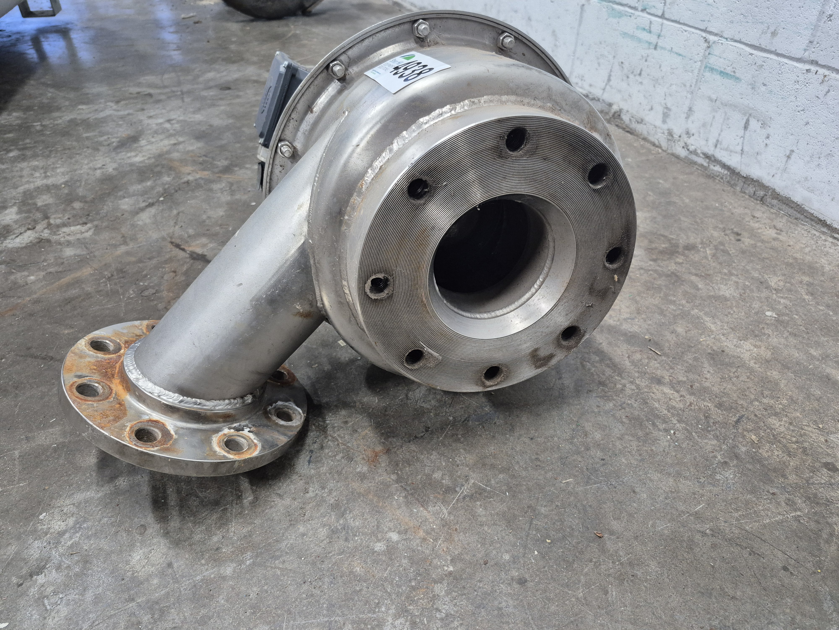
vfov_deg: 58.9
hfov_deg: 73.9
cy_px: 315
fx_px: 557
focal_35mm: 23
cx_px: 420
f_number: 1.8
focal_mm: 5.4
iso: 800
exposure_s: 1/120
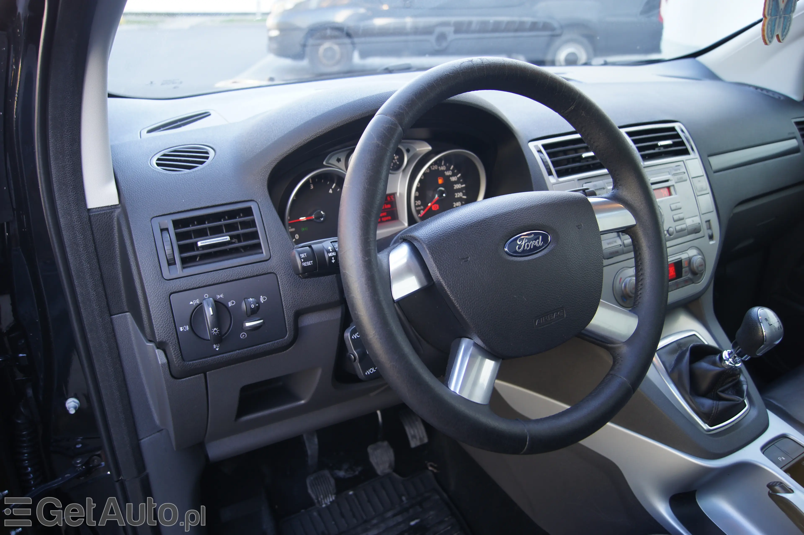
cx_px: 402
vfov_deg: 47.9
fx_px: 603
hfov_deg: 67.4
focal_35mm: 27
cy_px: 268
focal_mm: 18
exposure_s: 1/30
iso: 125
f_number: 3.5
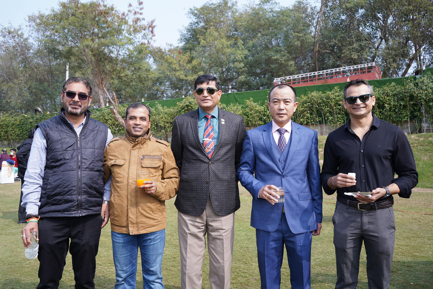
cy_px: 144
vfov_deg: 42.3
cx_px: 216
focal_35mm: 31
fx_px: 373
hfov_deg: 60.3
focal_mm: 31
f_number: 5.6
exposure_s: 1/250
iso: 125
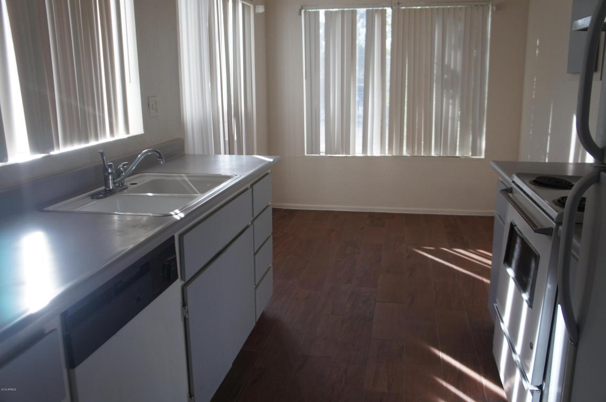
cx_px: 303
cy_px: 201
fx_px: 530
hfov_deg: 59.5
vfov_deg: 41.6
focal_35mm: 32
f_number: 4
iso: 250
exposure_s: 1/160
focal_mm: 21
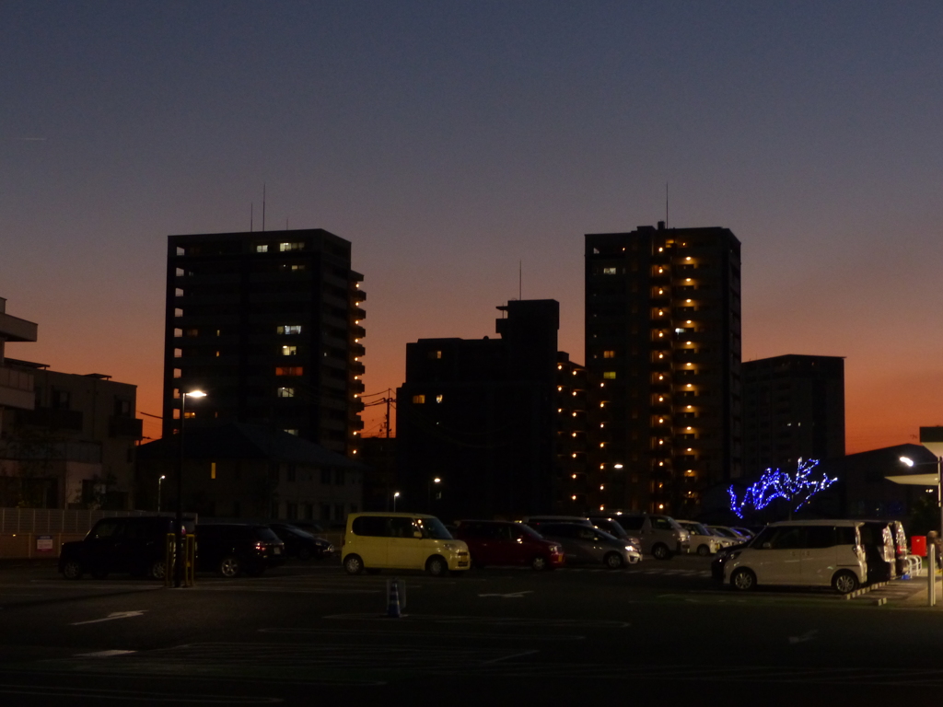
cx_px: 472
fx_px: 1662
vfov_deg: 24.0
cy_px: 354
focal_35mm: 61
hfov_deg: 31.7
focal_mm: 10.9
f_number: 4.5
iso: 400
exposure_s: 1/4
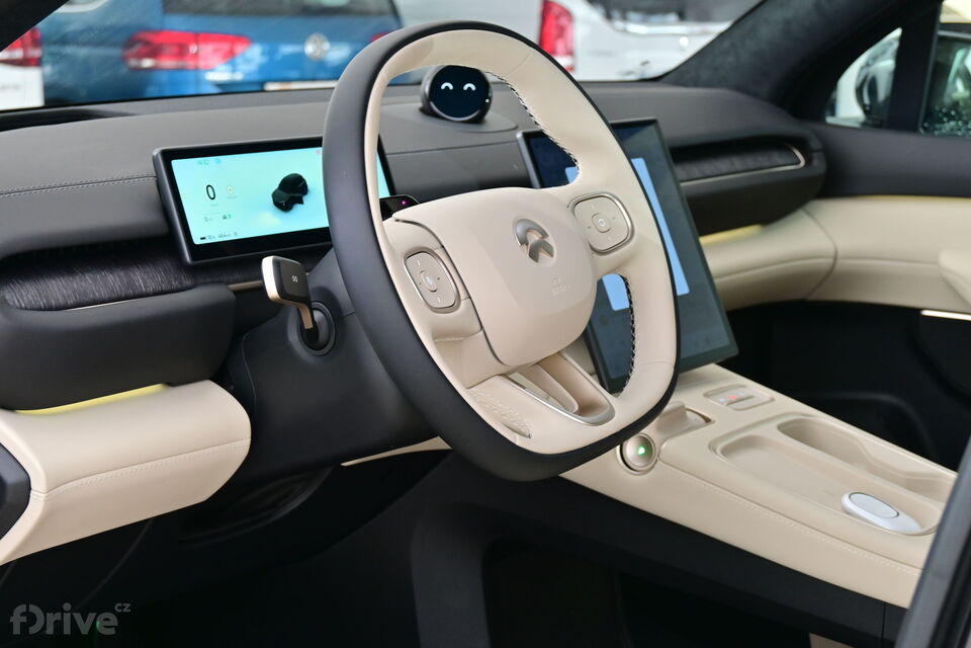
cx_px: 486
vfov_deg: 20.6
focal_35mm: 66
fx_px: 1780
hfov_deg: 30.5
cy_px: 324
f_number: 6
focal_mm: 44
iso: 400
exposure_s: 1/13
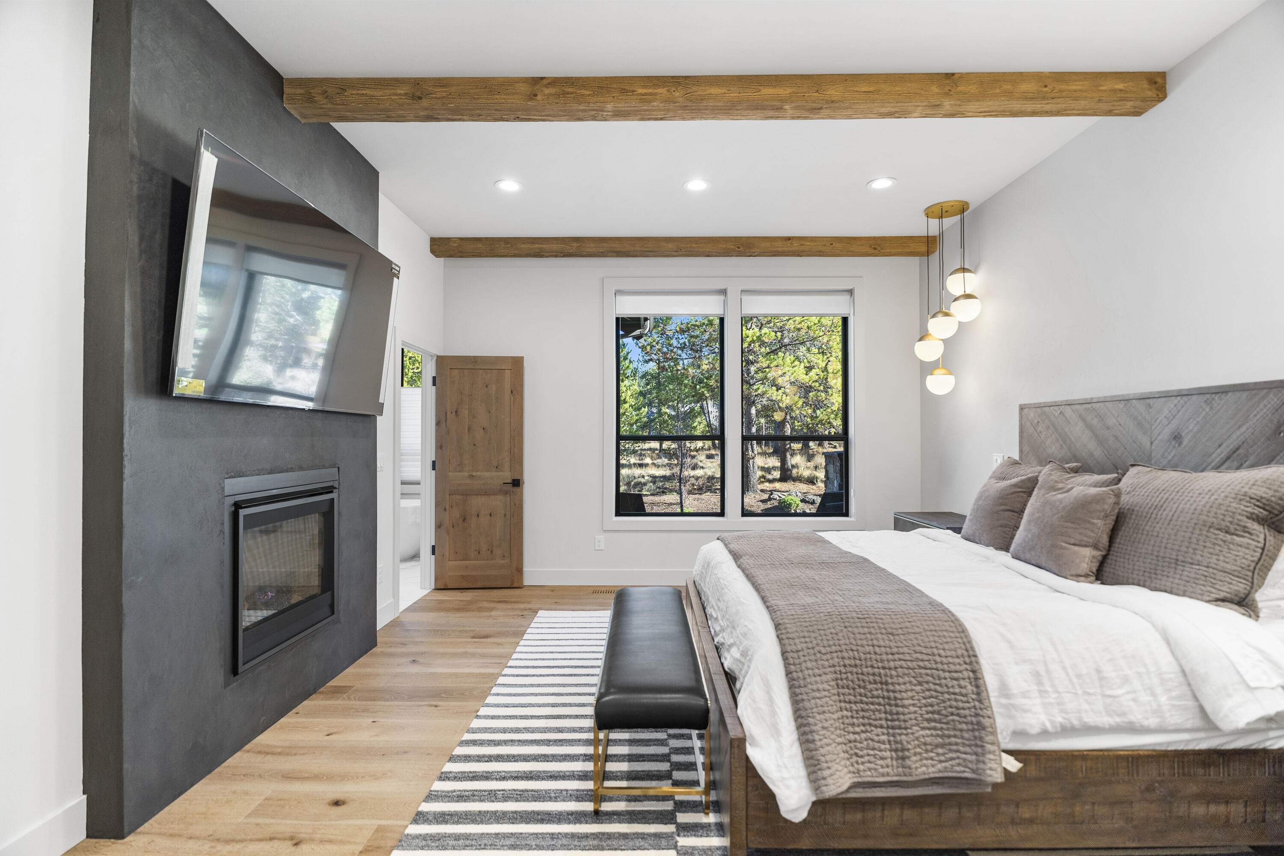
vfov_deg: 70.8
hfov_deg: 93.6
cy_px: 428
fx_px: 603
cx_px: 642
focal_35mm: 17
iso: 250
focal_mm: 16.9
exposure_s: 1/15
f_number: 2.8
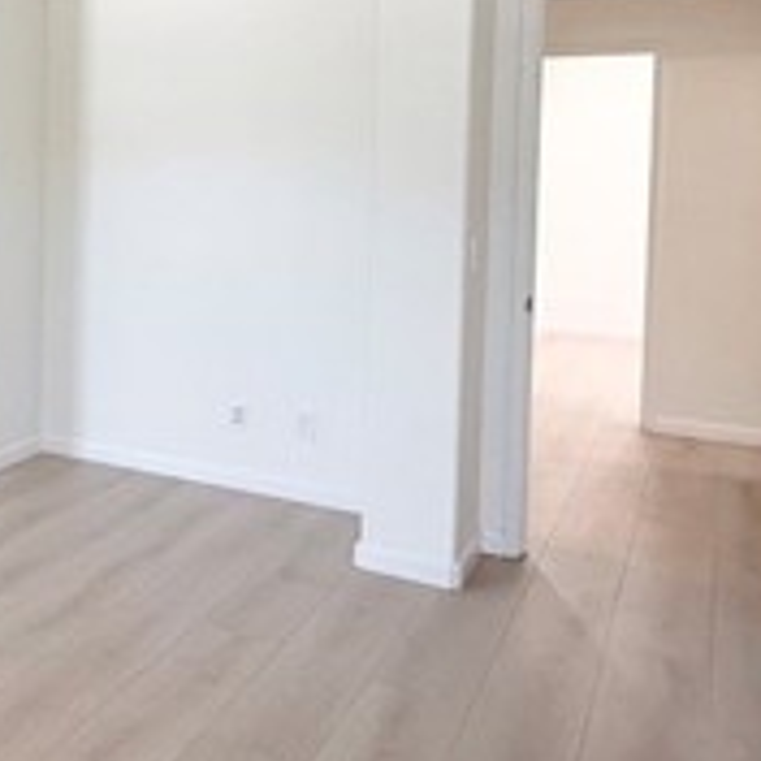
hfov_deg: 29.8
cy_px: 186
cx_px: -238
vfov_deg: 36.6
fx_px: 1119
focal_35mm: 45
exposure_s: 1/120
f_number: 2.2
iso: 160
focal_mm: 2.22
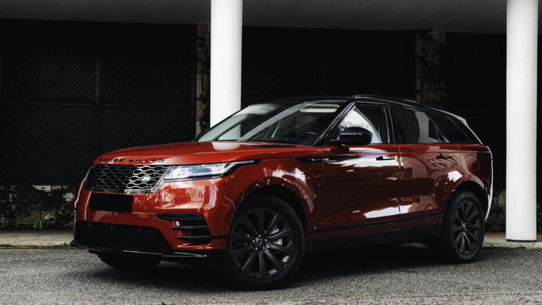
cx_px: 288
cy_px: 165
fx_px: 819
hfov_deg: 36.6
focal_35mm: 57
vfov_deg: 21.1
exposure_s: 1/200
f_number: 2.8
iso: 160
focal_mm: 33.8
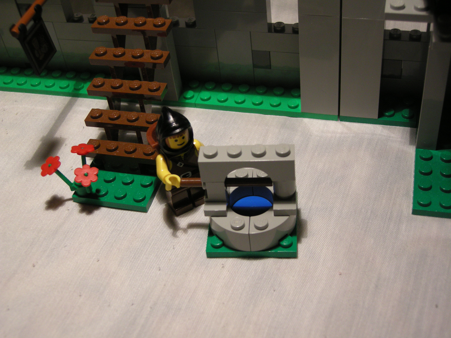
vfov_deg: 30.3
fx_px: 625
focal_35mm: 48
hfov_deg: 39.7
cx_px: 226
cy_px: 169
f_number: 3.1
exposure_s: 1/54.6
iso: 164
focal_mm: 10.1
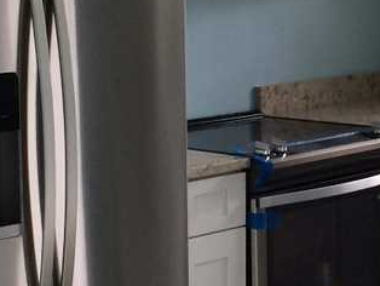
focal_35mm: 123
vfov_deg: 12.1
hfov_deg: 15.9
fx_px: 1351
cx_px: 287
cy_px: 126
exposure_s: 1/30
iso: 40
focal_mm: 4.15
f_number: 2.2
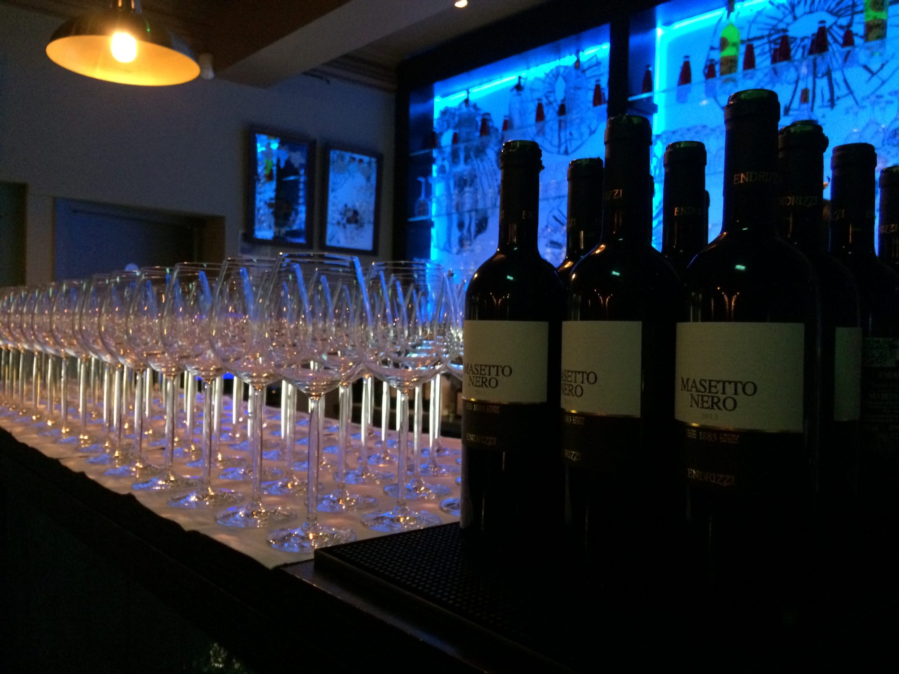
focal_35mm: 29
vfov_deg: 48.2
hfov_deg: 61.7
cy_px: 337
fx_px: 753
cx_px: 450
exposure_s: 1/17
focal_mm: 4.15
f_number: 2.2
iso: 400
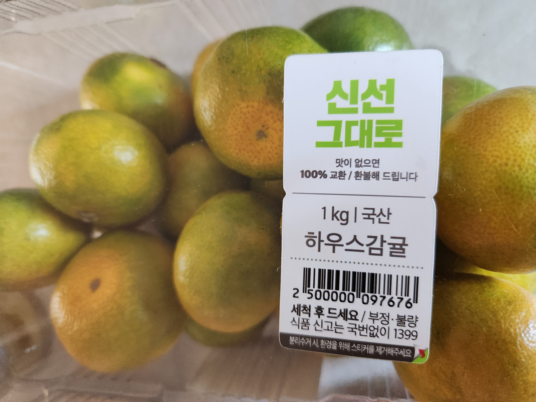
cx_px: 268
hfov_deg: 73.9
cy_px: 201
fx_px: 356
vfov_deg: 58.9
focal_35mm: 23
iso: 800
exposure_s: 1/120
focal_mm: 5.4
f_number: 1.8
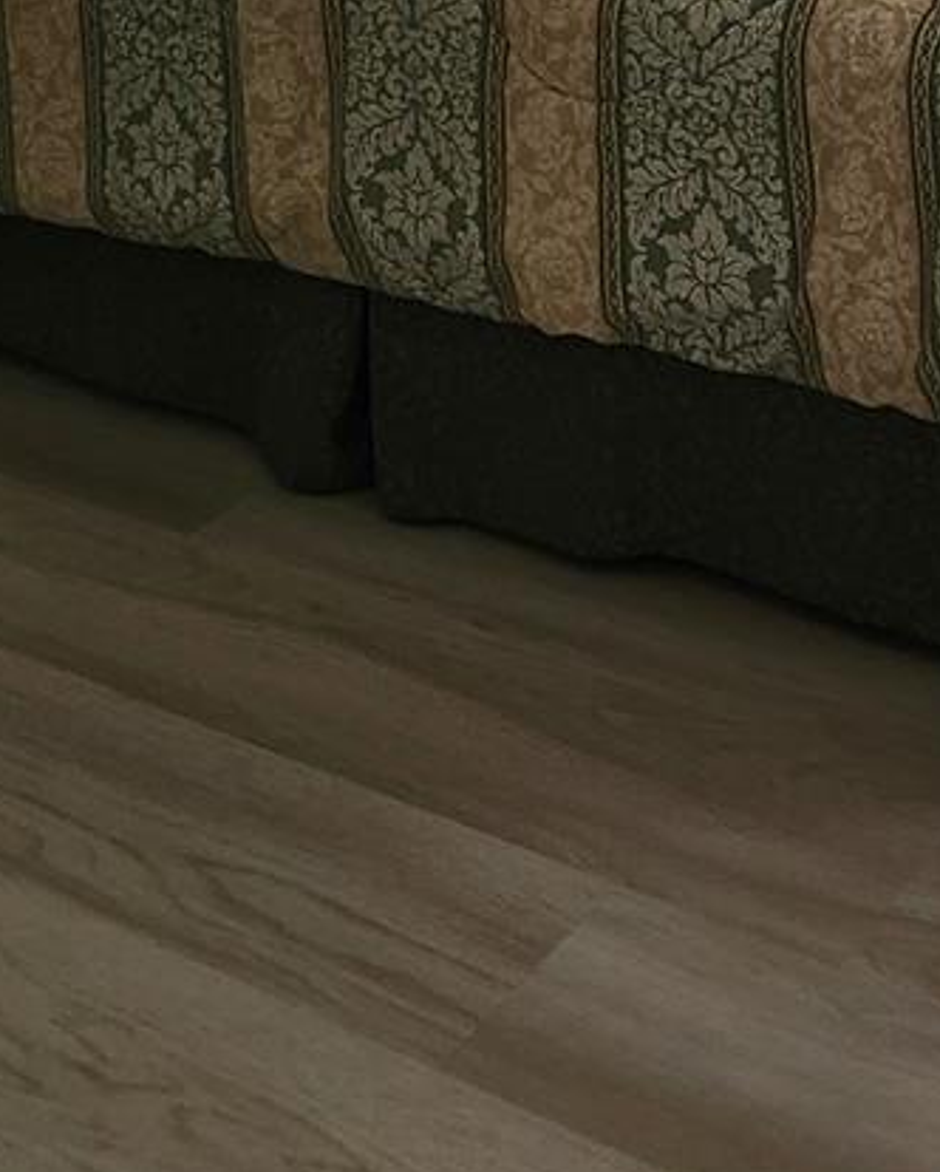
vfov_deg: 25.5
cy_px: -306
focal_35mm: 65
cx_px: 1028
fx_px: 2257
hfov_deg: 22.3
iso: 500
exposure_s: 1/120
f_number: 1.8
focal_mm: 5.54
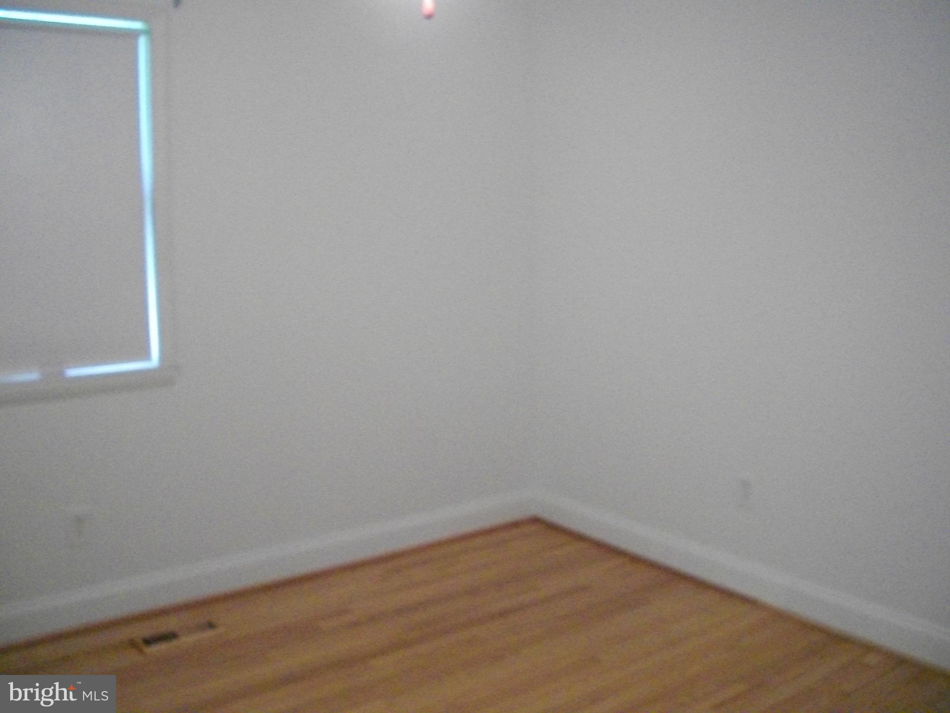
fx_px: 961
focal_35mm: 35
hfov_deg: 52.6
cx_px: 475
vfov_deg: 40.7
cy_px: 356
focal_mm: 6.3
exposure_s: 1/25
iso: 800
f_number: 3.1
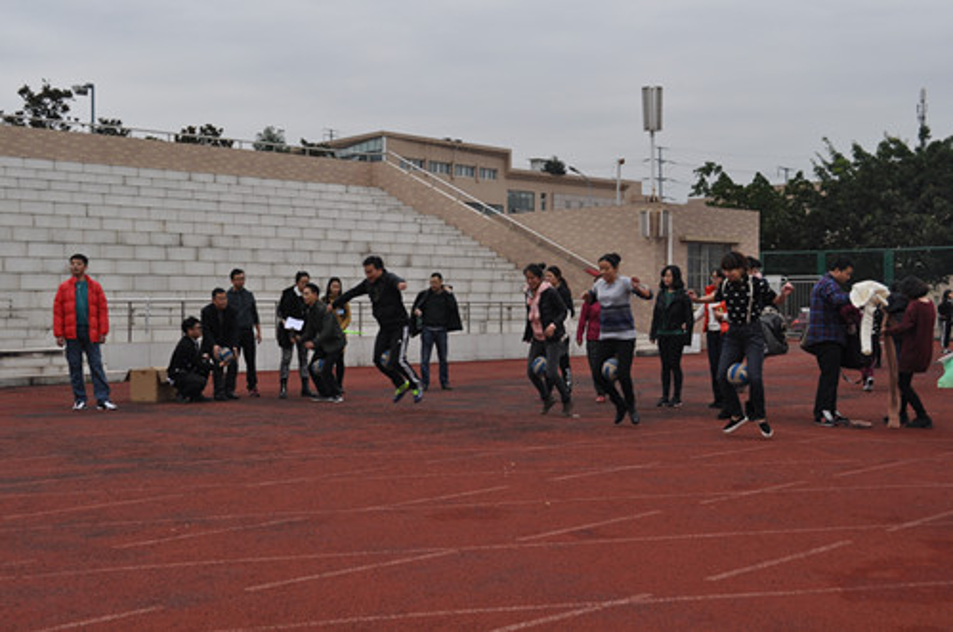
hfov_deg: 45.0
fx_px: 1150
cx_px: 476
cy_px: 316
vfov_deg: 30.7
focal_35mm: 44
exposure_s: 1/125
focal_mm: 29
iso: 220
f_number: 5.6
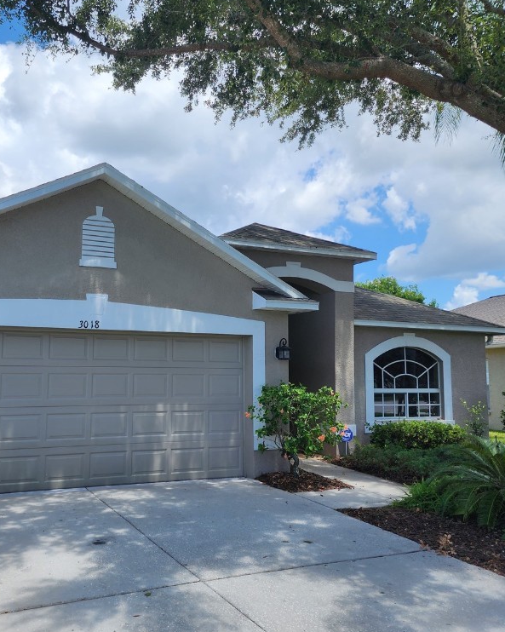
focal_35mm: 31
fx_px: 580
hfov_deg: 46.4
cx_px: 171
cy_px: 314
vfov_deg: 57.2
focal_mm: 6.4
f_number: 1.8
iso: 12
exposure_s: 1/1099
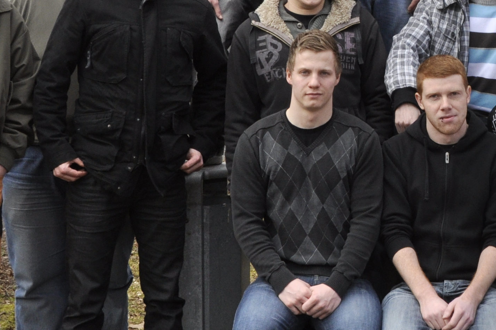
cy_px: 58
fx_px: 1376
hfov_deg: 19.7
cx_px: 512
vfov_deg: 13.6
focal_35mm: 100
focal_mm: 22
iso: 400
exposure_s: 1/200
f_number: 10
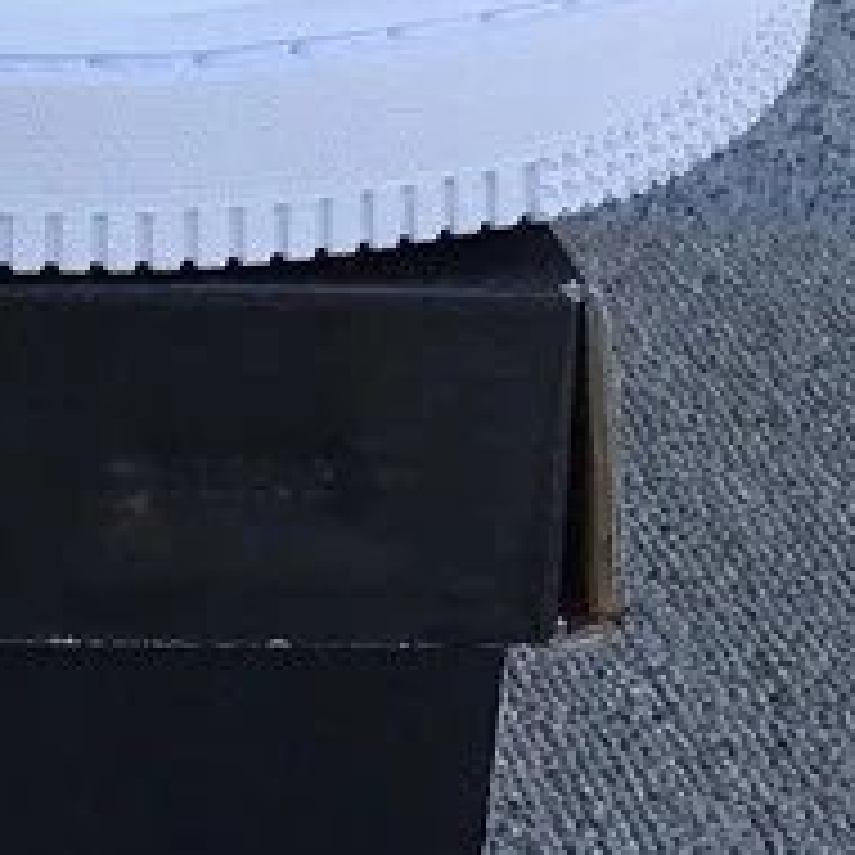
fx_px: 3633
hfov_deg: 12.7
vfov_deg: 13.1
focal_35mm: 130
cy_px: -115
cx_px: -468
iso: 25
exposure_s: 1/468
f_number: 2.4
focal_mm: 3.3
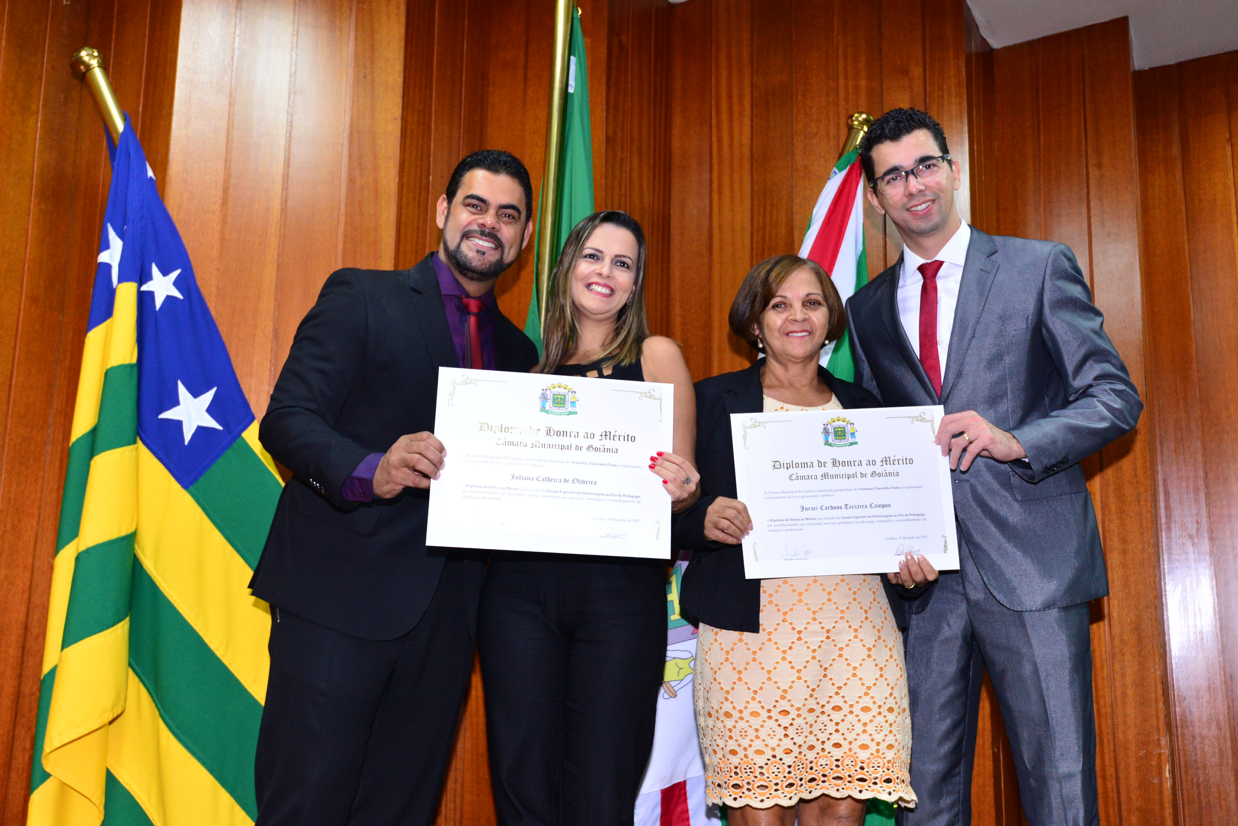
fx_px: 1204
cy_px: 413
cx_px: 619
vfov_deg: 37.9
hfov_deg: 54.4
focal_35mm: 35
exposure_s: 1/125
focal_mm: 35
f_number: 5
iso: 2500
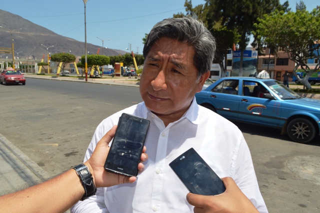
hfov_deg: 67.4
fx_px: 240
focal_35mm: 27
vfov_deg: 47.9
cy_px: 106
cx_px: 160
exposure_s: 1/200
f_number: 11
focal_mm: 18
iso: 100
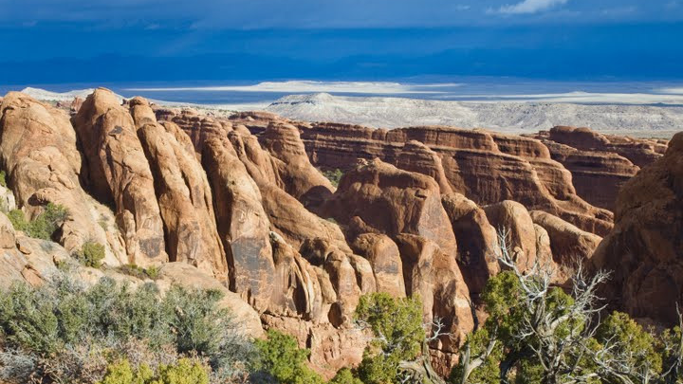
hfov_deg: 31.3
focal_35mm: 67
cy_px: 251
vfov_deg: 18.0
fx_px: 1213
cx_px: 258
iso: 200
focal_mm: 30
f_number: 9
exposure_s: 1/320
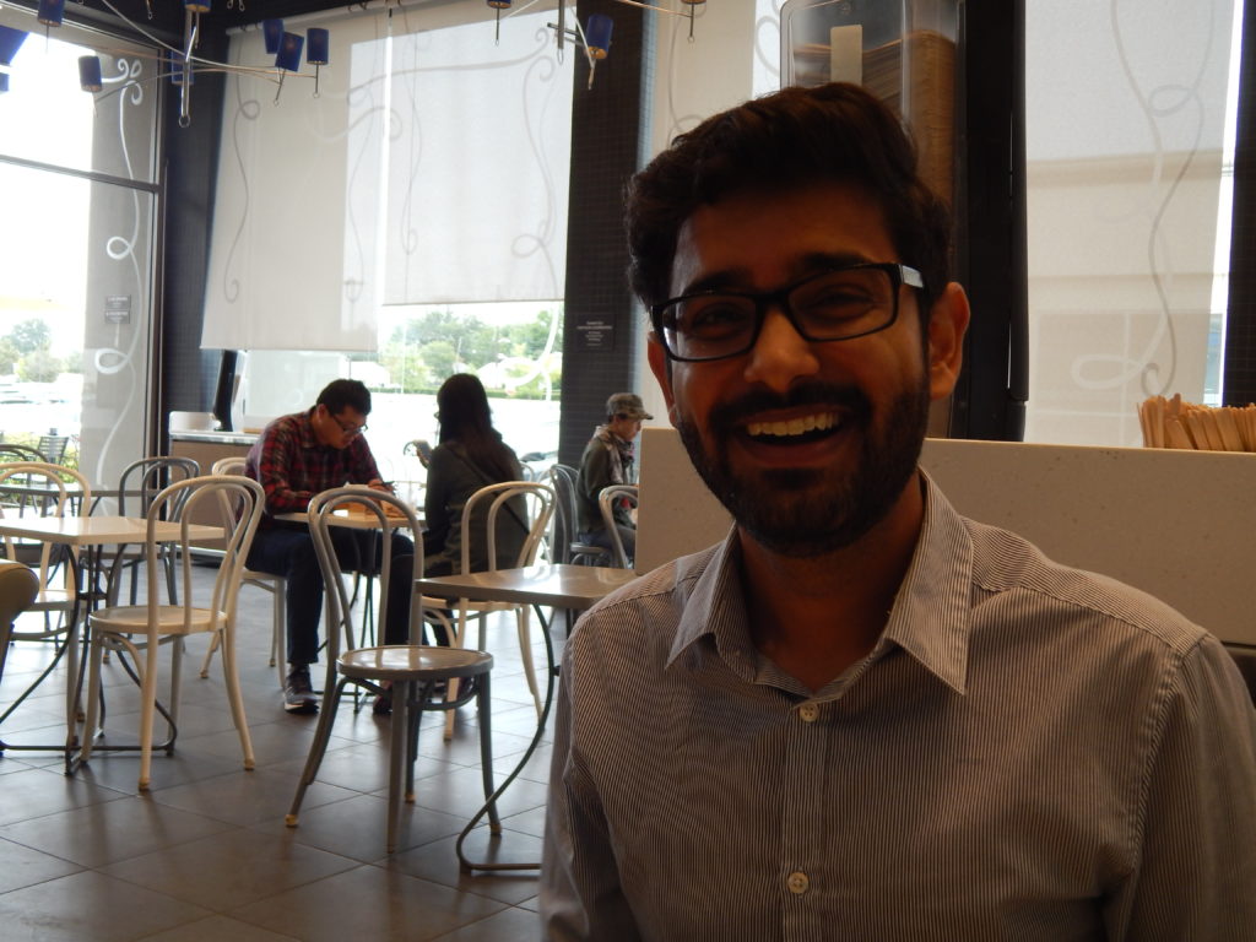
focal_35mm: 38
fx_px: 1379
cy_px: 471
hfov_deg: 49.0
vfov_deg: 37.7
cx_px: 628
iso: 125
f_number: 3.4
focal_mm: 6.8
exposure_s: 1/60
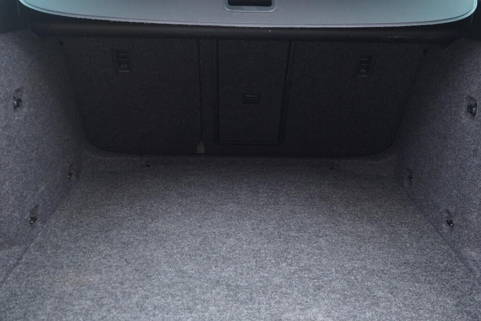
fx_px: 481
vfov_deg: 36.9
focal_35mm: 36
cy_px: 160
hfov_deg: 53.1
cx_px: 240
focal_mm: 24
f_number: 2.8
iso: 1000
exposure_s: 1/40
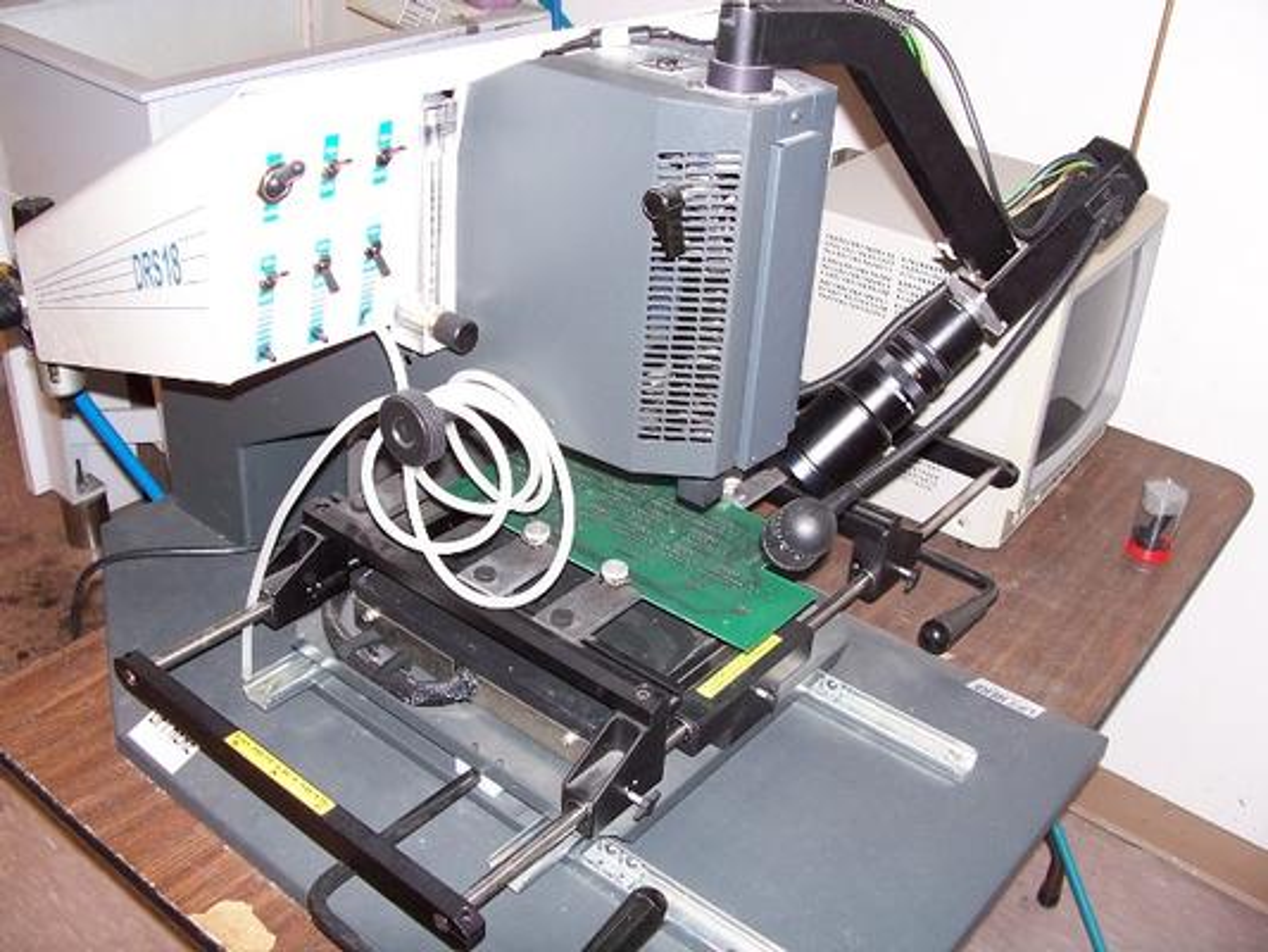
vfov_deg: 40.7
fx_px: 1282
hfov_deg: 52.6
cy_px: 476
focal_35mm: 35
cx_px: 634
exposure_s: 1/60
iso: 80
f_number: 2.8
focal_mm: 6
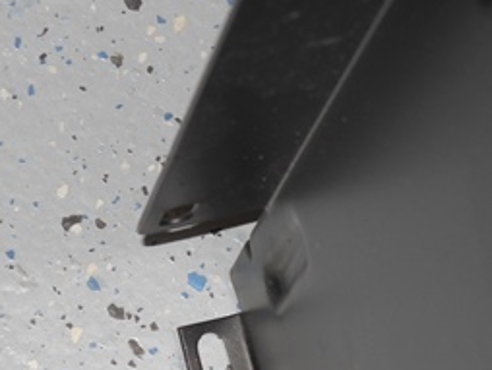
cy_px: 219
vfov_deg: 6.6
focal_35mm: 224
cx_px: 358
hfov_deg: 8.8
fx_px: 3187
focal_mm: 22.6
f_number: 5
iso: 200
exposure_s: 1/60
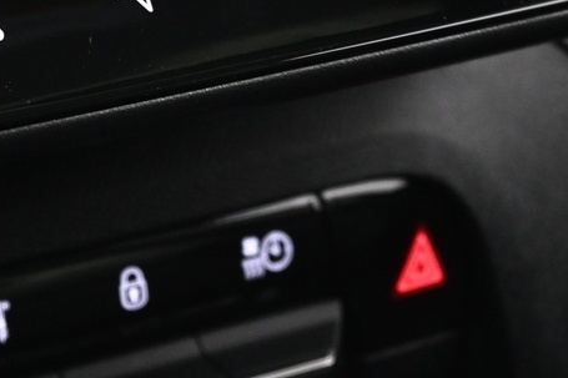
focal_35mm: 198
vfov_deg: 6.9
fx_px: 3119
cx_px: 161
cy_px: 253
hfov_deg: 10.4
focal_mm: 37
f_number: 5.3
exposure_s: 1/10
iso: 1600
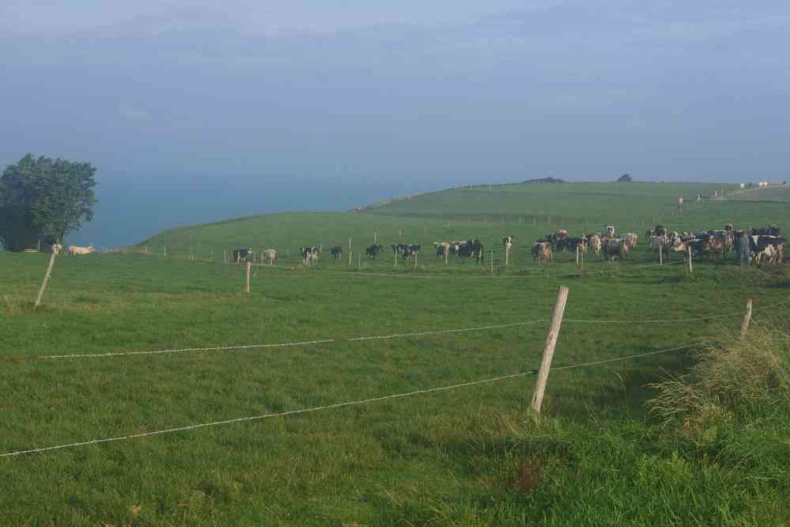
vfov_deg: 25.8
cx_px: 395
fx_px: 1152
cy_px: 264
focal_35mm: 52
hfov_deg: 37.9
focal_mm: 35
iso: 200
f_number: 11
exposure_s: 1/100
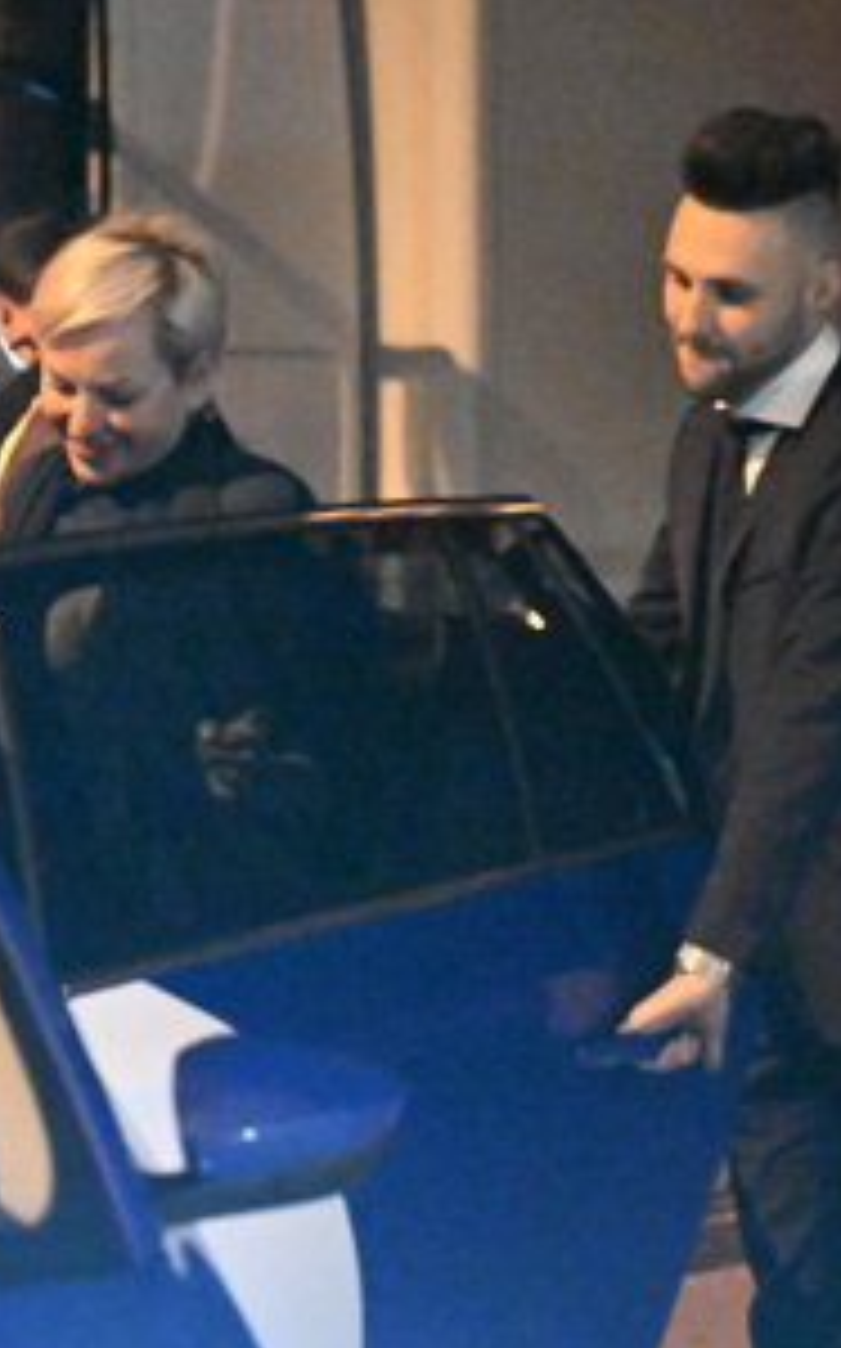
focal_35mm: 218
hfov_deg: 6.0
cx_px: 99
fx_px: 8010
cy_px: 1024
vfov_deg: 9.6
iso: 40000
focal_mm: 93
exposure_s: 1/200
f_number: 2.8
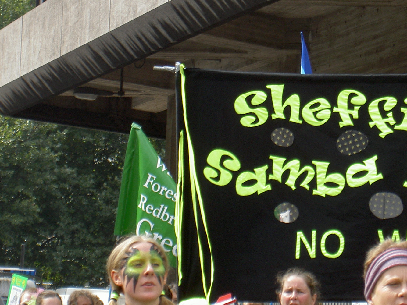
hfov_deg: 11.1
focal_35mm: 178
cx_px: 271
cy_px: 130
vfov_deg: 8.3
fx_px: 2093
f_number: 4.9
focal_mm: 24
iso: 100
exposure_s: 1/213
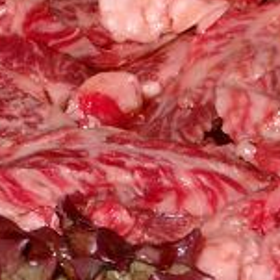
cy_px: 138
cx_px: 217
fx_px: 3450
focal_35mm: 377
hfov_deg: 4.6
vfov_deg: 4.6
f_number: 4.6
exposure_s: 1/60
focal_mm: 20.2
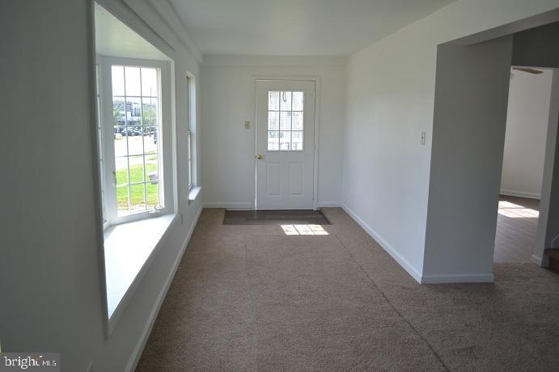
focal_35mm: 27
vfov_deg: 47.9
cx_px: 280
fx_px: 419
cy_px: 186
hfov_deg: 67.4
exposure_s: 1/125
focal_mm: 18
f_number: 3.5
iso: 100
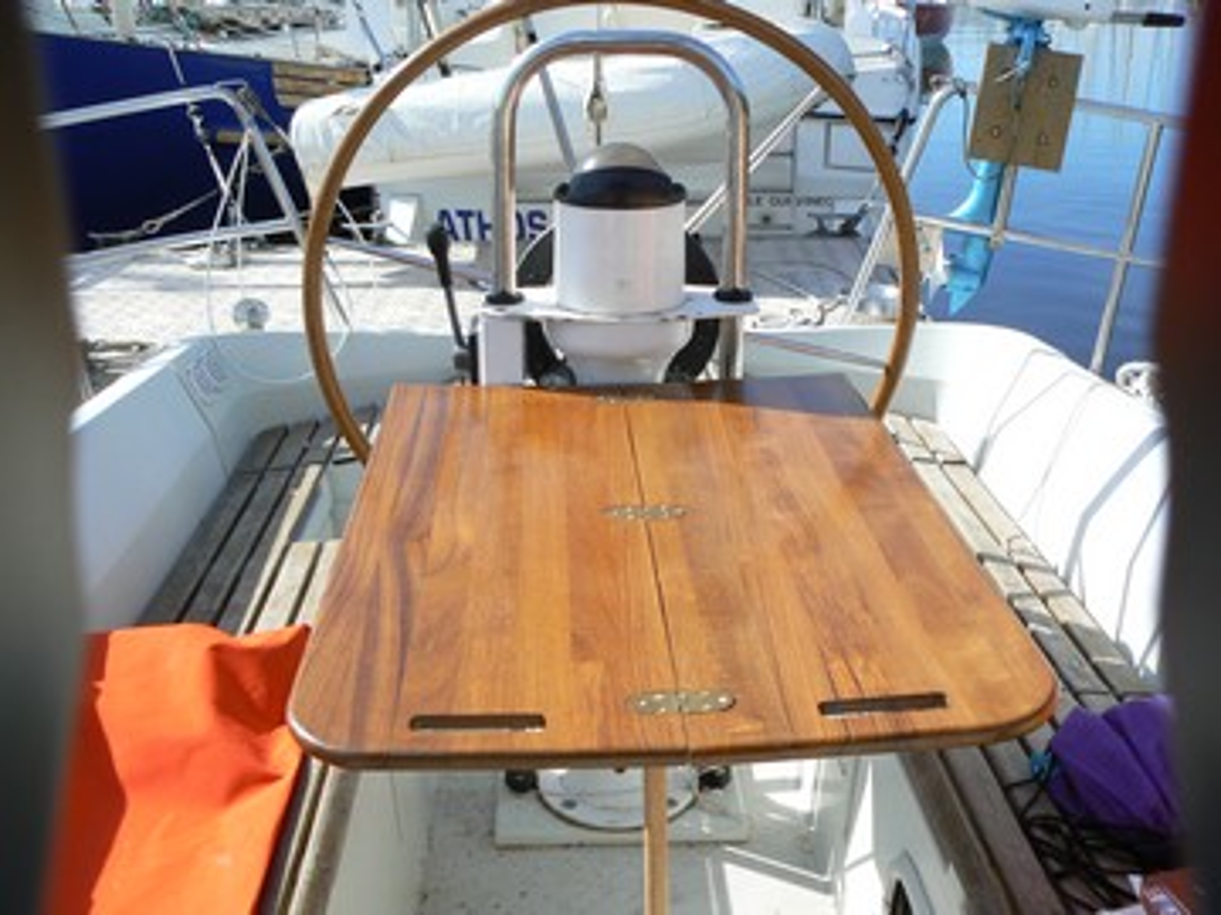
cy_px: 458
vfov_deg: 39.7
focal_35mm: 36
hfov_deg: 51.4
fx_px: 1270
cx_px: 610
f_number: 4
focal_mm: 6
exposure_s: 1/1300
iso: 100
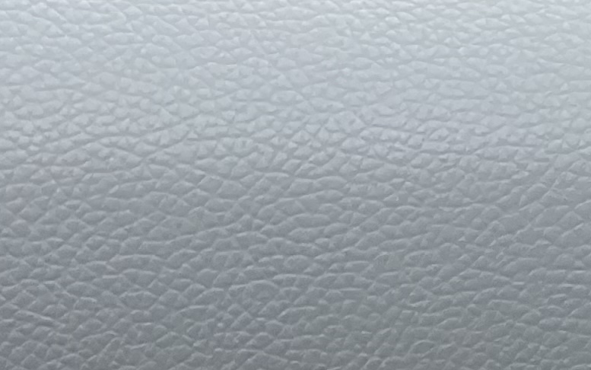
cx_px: -67
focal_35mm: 143
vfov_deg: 8.0
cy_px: 1065
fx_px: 2304
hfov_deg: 14.3
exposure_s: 1/40
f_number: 1.6
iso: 500
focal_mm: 4.2
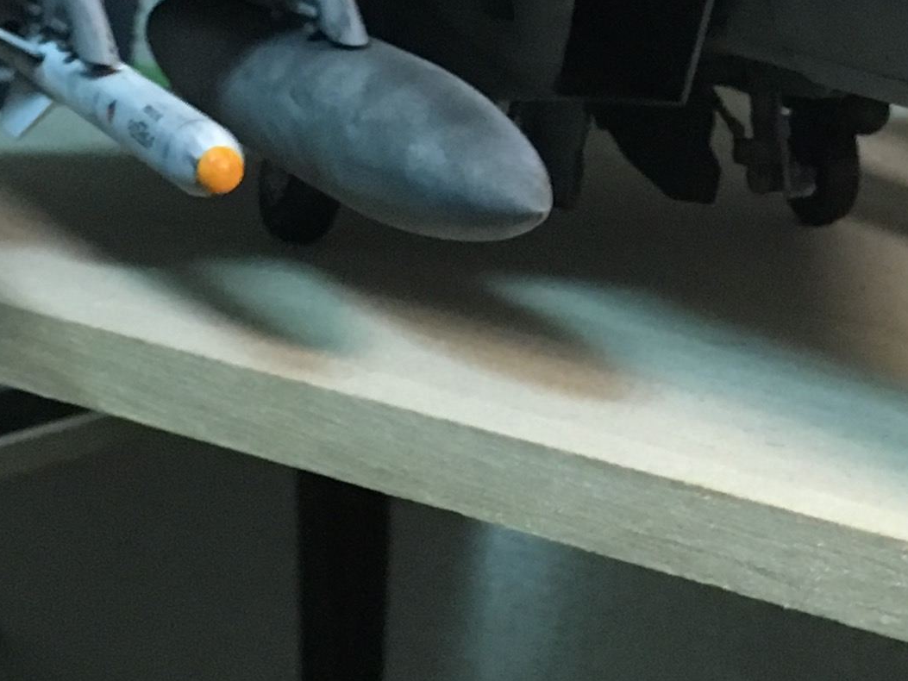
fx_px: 2912
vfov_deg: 13.2
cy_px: 89
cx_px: 796
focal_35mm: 111
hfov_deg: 17.5
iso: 200
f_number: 2.2
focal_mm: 4.15
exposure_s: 1/17
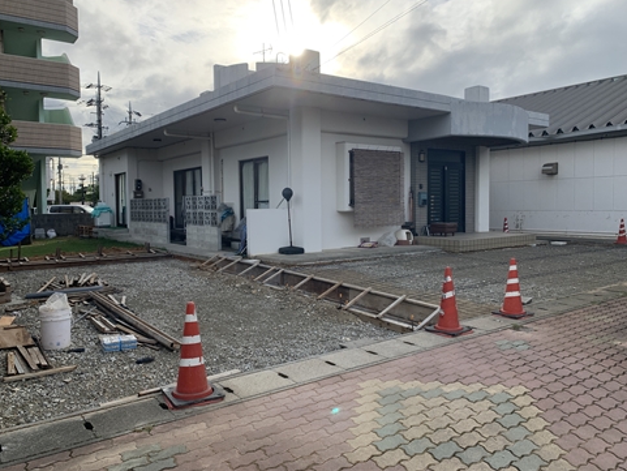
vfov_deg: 51.4
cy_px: 228
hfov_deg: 65.3
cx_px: 314
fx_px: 489
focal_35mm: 27
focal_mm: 4.25
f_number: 1.8
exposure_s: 1/1513
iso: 25
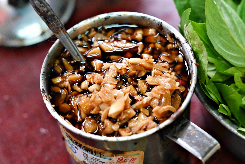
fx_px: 510
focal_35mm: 75
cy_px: 82
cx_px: 122
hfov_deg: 27.0
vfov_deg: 18.2
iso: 4500
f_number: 3.2
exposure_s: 1/200
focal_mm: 50
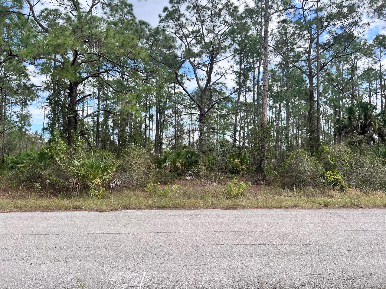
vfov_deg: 53.1
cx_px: 193
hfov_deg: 67.3
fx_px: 290
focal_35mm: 26
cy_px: 144
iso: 50
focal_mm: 5.7
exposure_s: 1/1838
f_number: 1.5
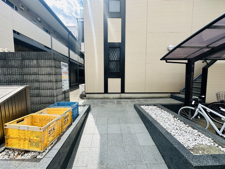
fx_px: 91
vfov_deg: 85.7
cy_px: 84
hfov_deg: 102.1
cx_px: 112
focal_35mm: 14
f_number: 2.2
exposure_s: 1/716
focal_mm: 2.22
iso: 40
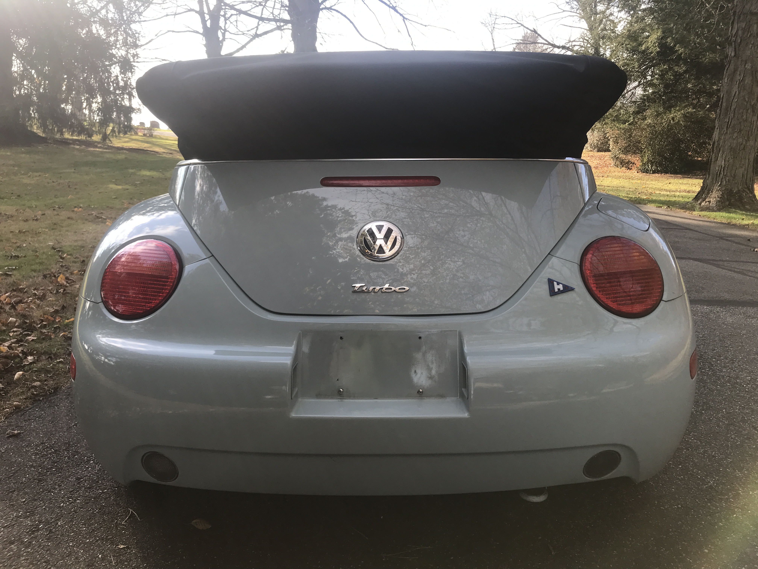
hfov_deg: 63.4
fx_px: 613
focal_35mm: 28
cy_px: 284
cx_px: 379
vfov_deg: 49.7
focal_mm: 3.99
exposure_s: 1/413
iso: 20
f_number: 1.8
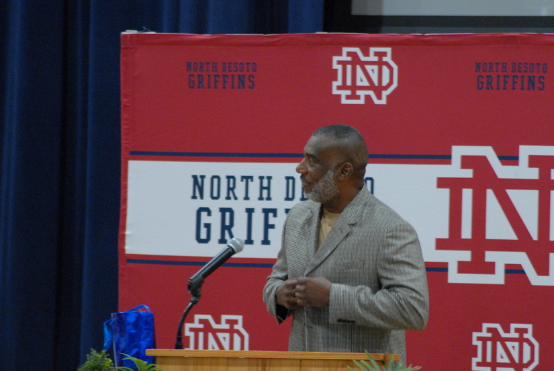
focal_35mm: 391
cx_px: 334
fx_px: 6023
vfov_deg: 3.5
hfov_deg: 5.3
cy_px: 176
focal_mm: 210
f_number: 4.8
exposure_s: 1/20
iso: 1000
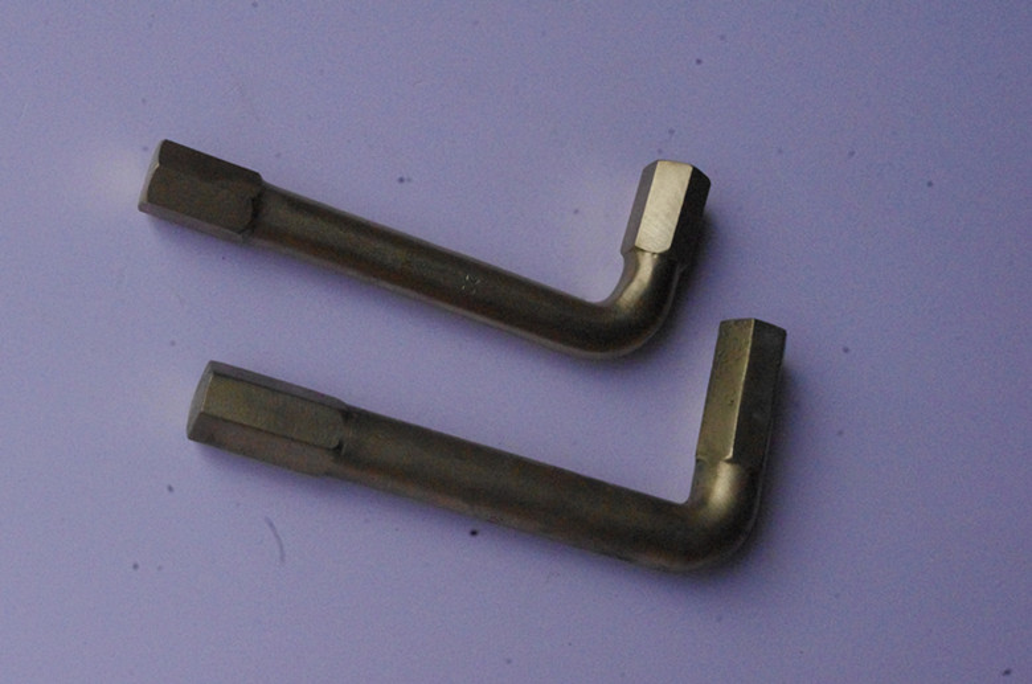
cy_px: 342
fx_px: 1631
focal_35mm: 57
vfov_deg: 23.7
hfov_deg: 35.1
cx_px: 516
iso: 6400
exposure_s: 1/2000
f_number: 16
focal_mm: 37.5
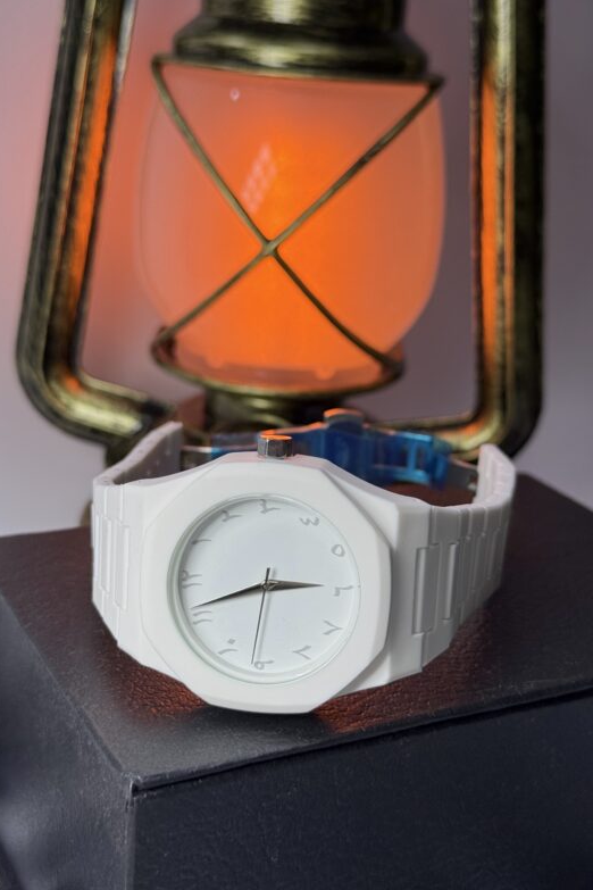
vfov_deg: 38.9
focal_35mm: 51
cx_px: 316
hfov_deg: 26.5
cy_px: 454
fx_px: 1260
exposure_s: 1/541
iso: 64
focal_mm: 6.76
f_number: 1.78
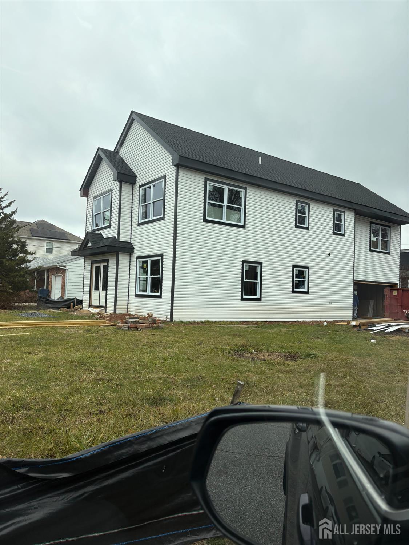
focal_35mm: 26
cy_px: 272
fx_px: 409
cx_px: 204
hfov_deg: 53.1
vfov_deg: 67.3
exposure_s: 1/397
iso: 50
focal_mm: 5.96
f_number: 1.6
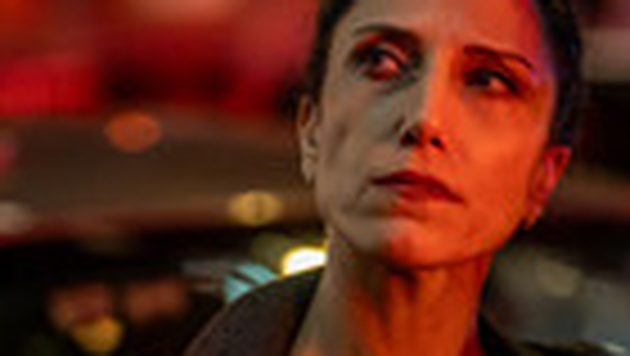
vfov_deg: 6.5
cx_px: 436
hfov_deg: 11.5
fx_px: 3126
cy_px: 187
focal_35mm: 187
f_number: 1.2
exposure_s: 1/250
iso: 1250
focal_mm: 50
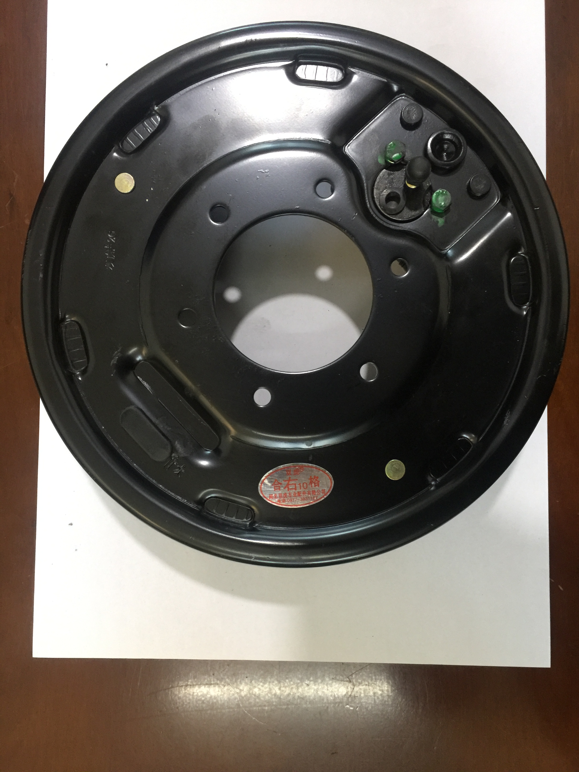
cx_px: 290
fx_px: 647
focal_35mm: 29
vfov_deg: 61.7
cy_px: 386
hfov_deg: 48.2
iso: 100
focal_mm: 4.15
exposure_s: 1/10
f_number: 2.2
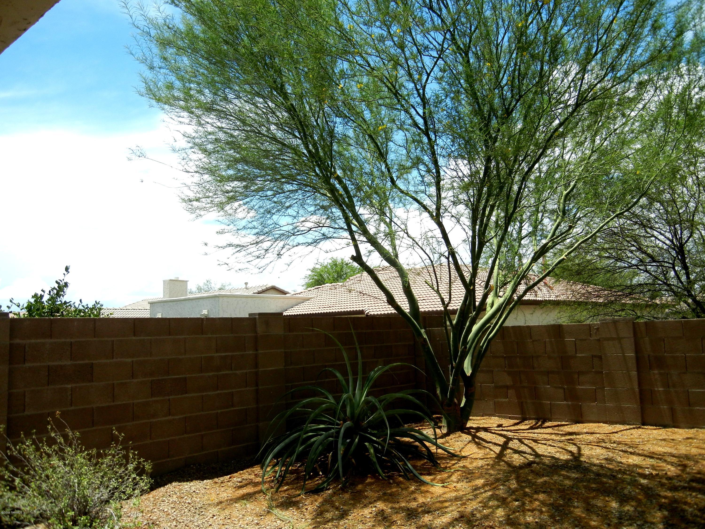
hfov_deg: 60.0
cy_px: 264
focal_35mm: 30
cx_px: 352
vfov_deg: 46.8
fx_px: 611
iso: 160
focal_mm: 5.4
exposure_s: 1/380
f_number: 7
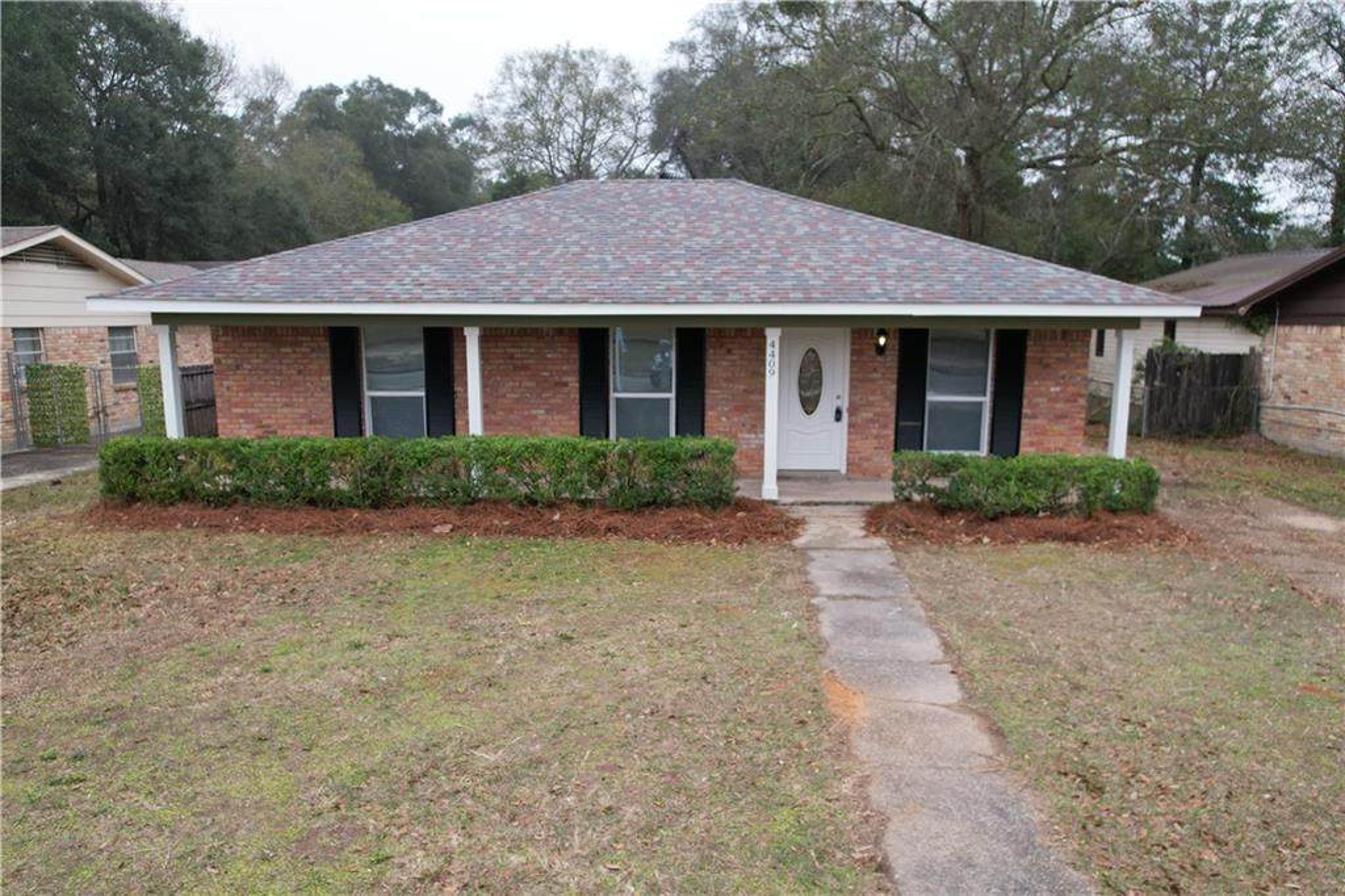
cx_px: 672
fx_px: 822
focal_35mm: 22
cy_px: 448
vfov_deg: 57.2
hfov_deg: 78.6
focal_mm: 8.38
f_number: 2.8
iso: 200
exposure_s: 1/500
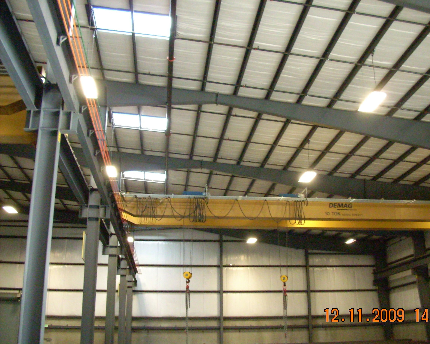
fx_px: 509
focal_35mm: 40
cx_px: 236
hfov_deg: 45.7
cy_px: 174
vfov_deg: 37.3
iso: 800
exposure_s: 1/60
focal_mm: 6.2
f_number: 2.8
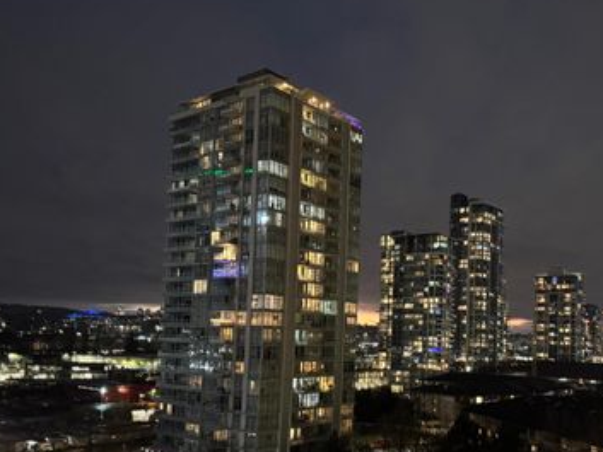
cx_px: 412
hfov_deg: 52.7
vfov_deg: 41.4
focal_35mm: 34
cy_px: 296
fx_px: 592
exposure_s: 1/30
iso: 1600
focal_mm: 6.76
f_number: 1.78
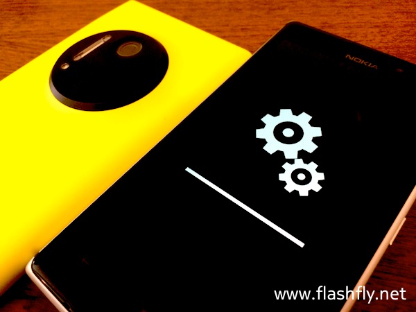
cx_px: 208
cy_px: 156
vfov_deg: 46.8
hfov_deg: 60.0
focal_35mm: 30
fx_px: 361
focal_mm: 4.12
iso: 160
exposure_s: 1/30
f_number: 2.2
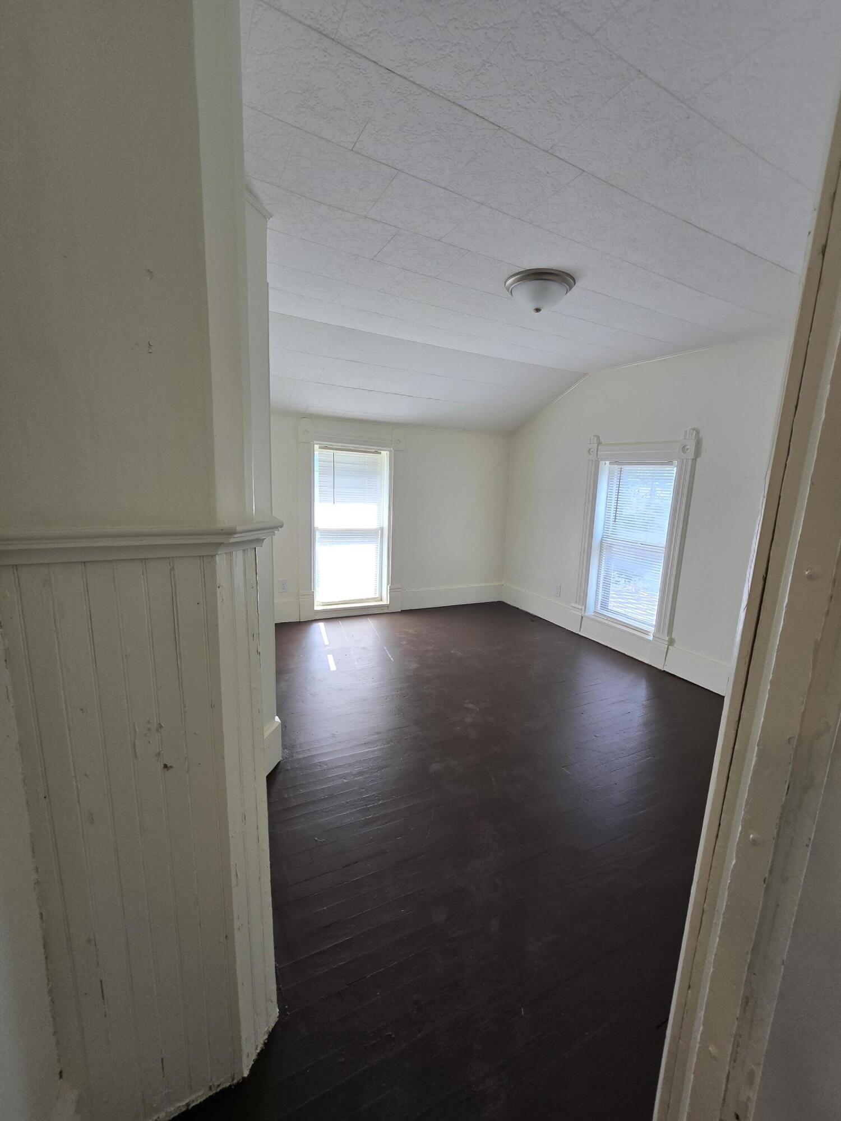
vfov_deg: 106.2
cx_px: 420
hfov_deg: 89.9
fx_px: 421
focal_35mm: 13
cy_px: 560
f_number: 2.2
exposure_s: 1/60
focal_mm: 2.2
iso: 64
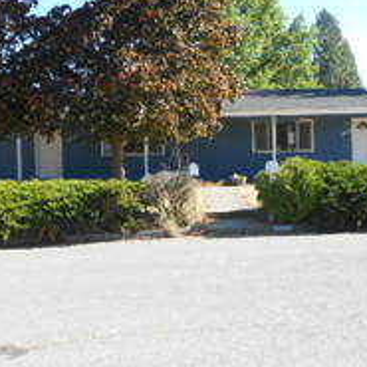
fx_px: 516
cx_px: 194
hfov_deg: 39.2
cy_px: 137
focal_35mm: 43
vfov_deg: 38.9
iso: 80
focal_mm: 4.6
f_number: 3.2
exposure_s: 1/250
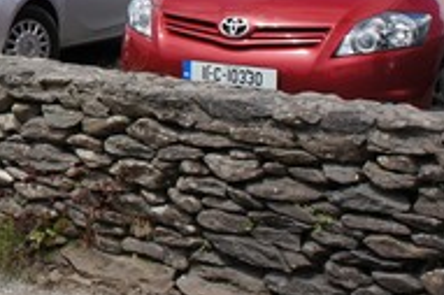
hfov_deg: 17.8
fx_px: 1302
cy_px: -95
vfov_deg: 12.5
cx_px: -172
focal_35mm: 106
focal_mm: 21
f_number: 11
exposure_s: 1/320
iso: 200
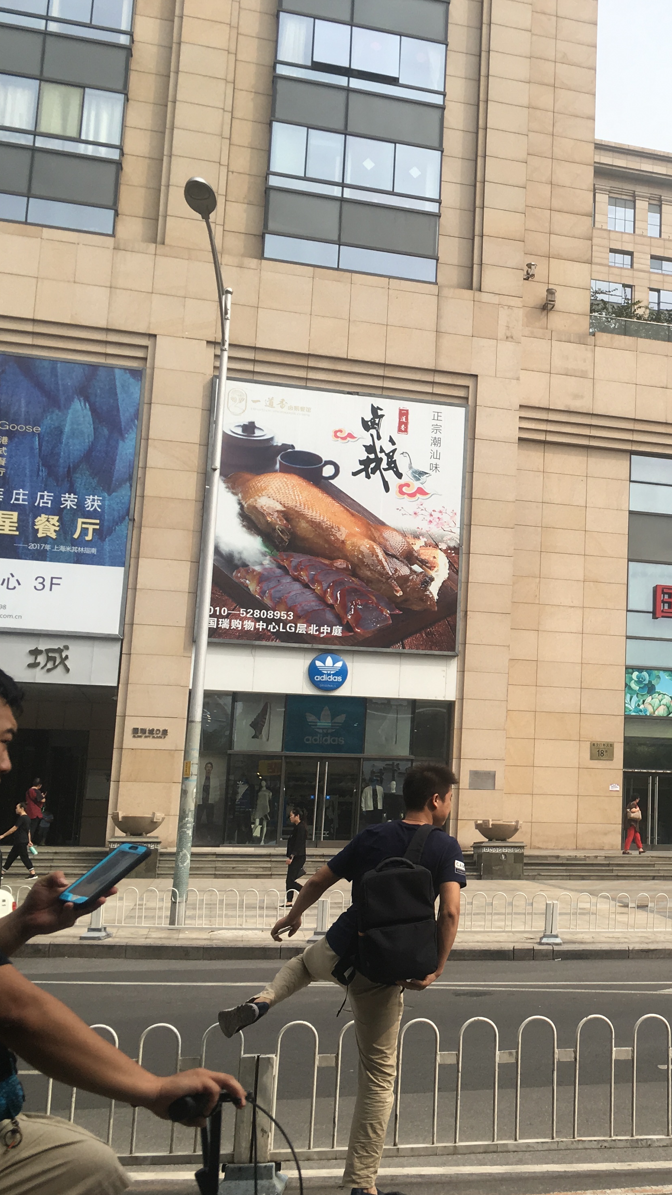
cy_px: 603
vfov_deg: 47.4
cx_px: 698
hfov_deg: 26.0
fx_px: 1363
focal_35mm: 43
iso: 25
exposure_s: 1/1099
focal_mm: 4.15
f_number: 2.2
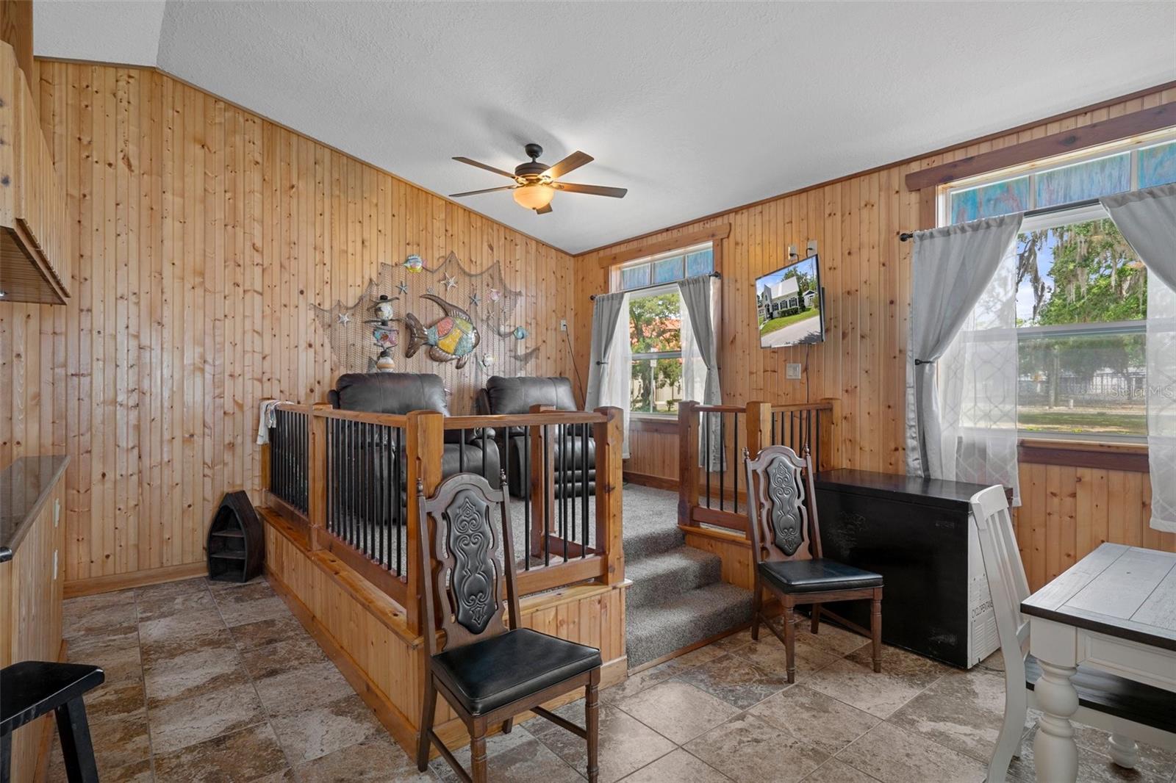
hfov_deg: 90.0
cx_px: 588
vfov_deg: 67.4
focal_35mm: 18
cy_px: 392
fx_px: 588
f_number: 9
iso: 320
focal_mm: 18
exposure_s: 1.3
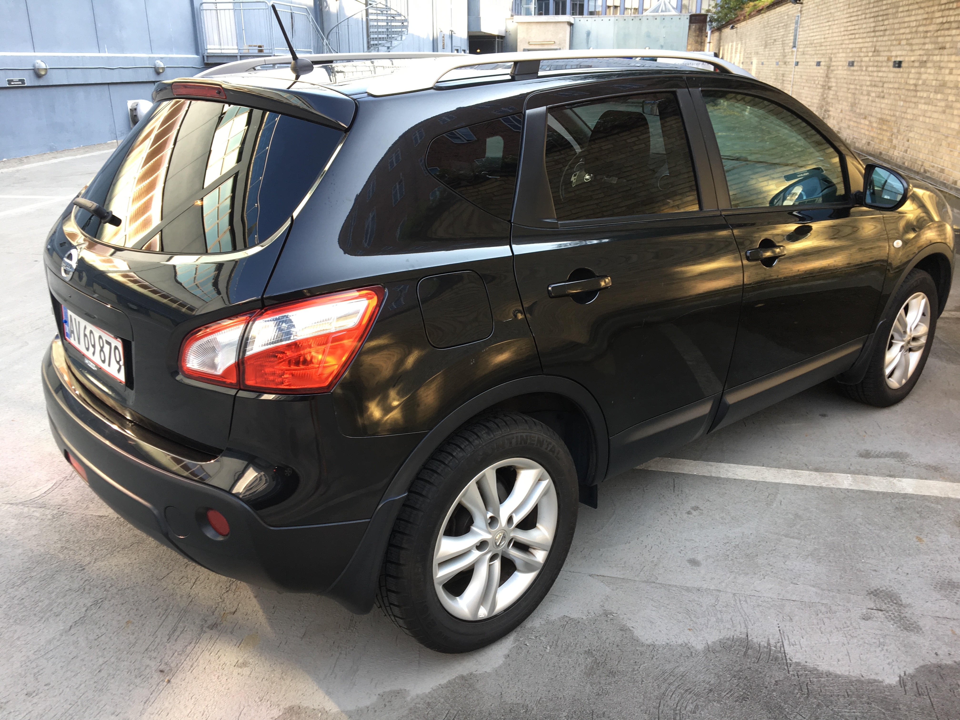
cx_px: 480
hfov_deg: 61.7
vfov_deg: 48.2
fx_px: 804
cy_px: 360
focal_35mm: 29
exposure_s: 1/100
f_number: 2.2
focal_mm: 4.15
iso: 25
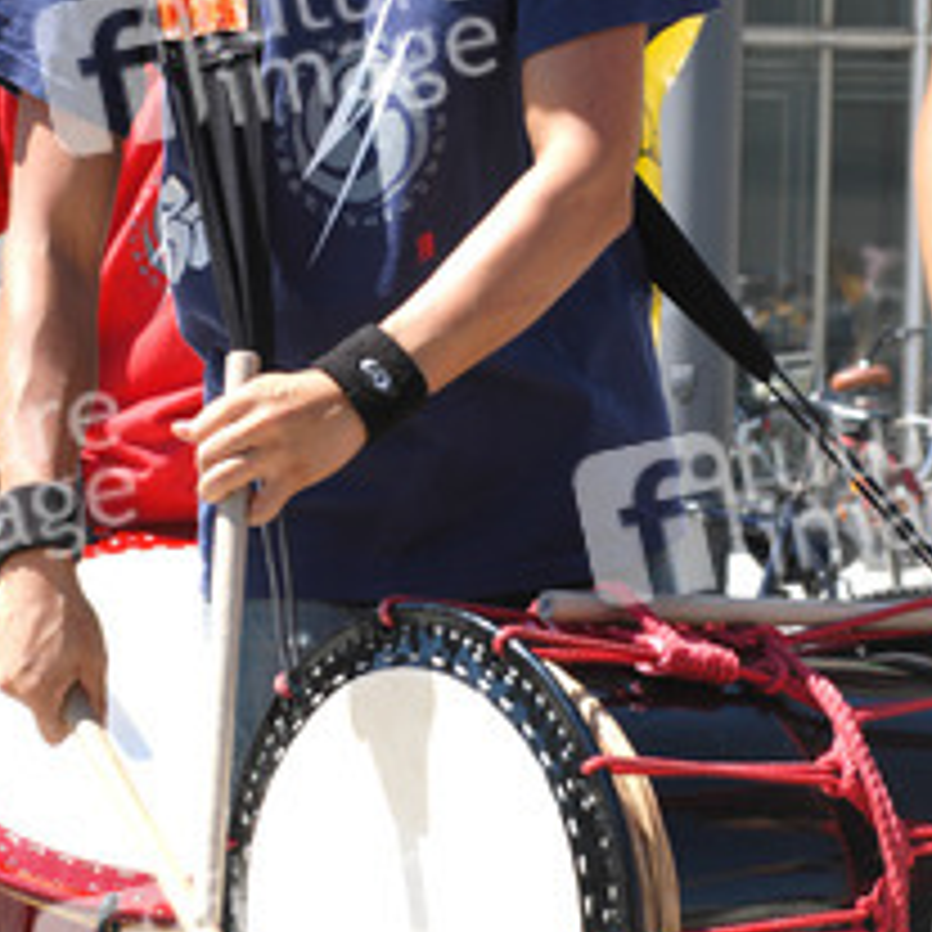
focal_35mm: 197
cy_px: 275
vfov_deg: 8.9
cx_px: 396
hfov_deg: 8.9
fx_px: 6001
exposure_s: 1/160
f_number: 10
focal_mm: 80
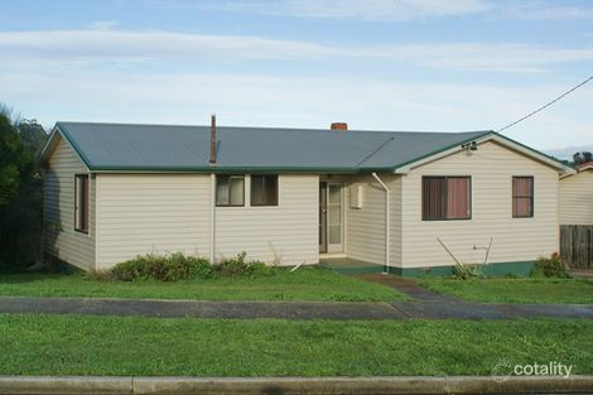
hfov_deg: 43.6
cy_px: 198
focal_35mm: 45
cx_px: 296
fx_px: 741
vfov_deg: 29.8
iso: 100
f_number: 10
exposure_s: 1/125
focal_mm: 30
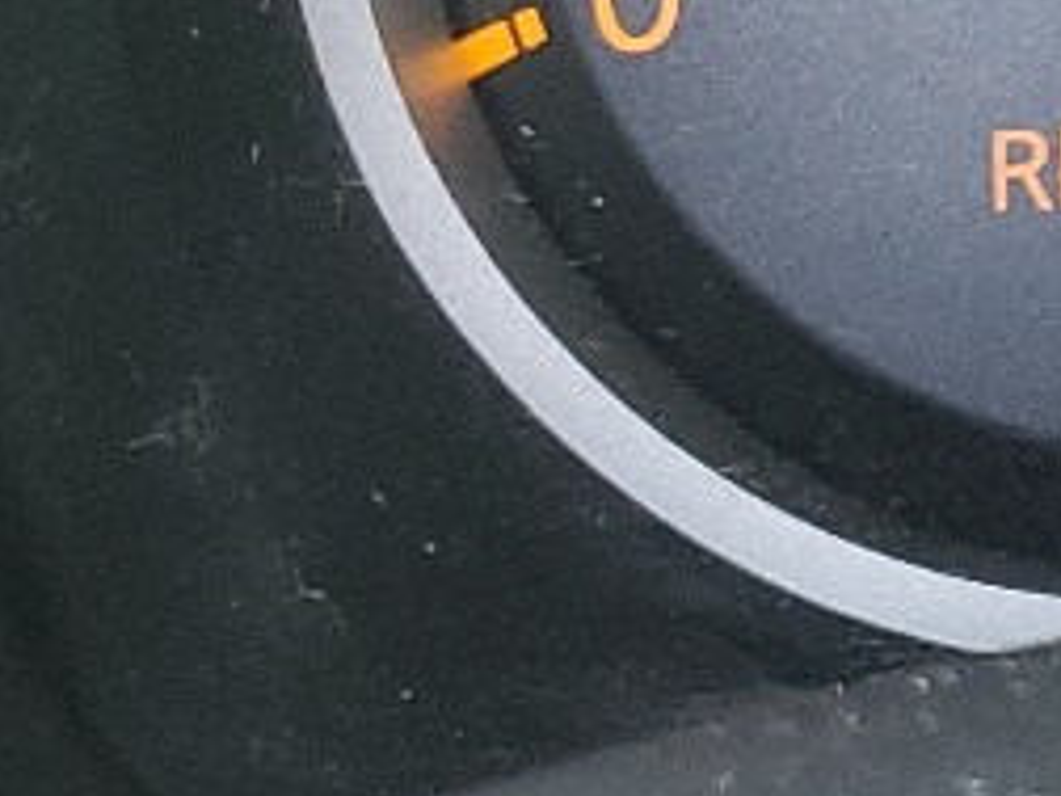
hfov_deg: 9.9
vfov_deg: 8.4
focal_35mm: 165
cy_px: -914
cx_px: 2892
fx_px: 5057
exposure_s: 1/120
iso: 96
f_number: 1.5
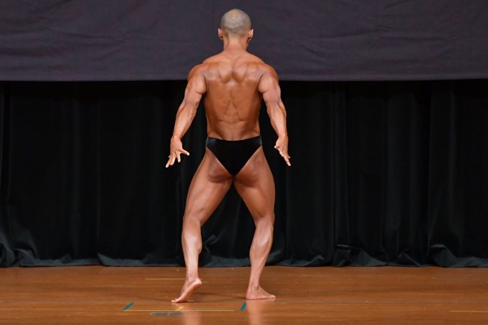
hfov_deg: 6.1
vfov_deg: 4.1
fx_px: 4566
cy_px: 134
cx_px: 231
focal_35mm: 337
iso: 4000
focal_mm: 190
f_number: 5.6
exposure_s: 1/400
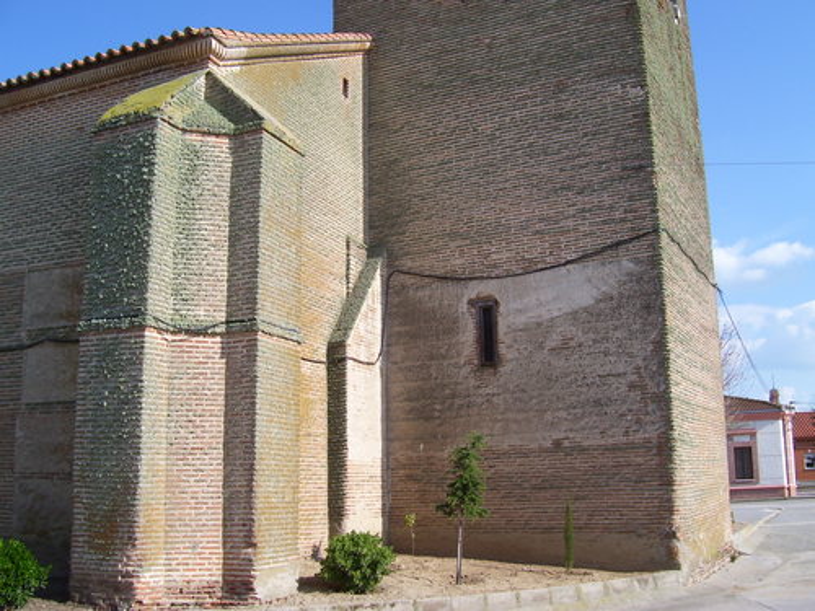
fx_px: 848
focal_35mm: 36
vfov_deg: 39.7
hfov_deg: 51.4
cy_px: 306
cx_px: 408
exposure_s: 1/500
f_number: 4.8
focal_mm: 6
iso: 80
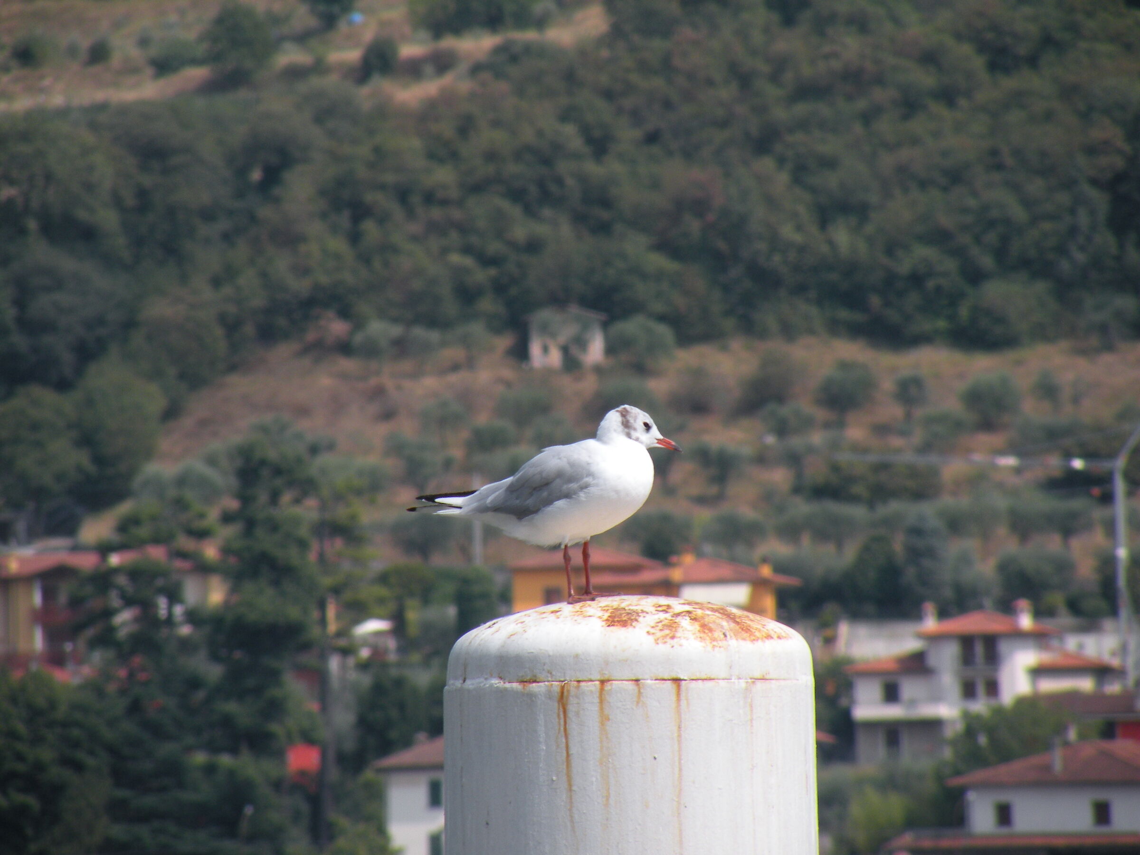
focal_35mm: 412
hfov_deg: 4.8
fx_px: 13568
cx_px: 570
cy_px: 428
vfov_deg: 3.6
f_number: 5.6
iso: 64
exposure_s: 1/376
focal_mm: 72.9
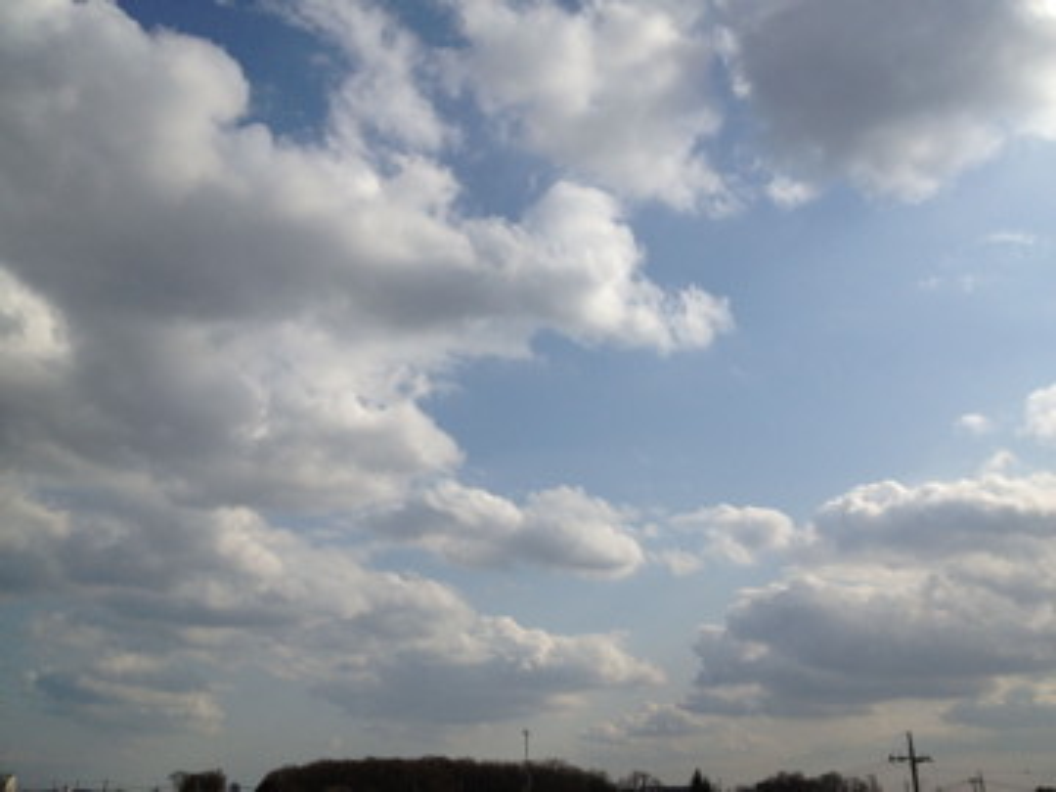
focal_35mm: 35
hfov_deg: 52.6
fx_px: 1068
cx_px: 528
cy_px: 396
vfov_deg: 40.7
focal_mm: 4.28
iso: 64
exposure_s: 1/5525
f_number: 2.4
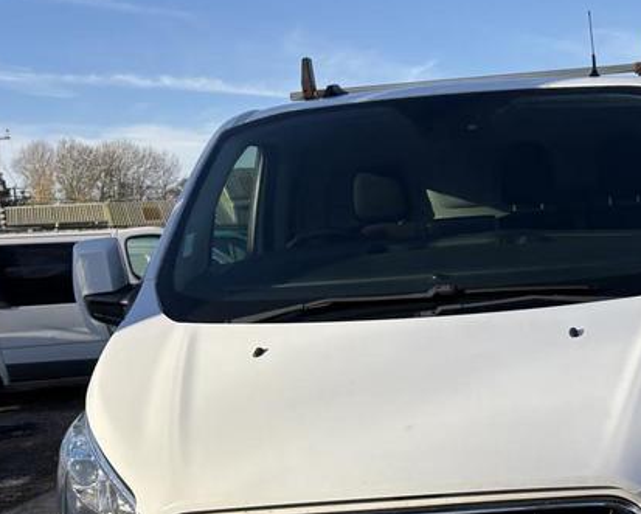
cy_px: 401
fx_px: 1044
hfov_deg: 32.7
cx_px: 557
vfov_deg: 27.2
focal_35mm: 55
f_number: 1.6
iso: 50
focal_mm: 5.96
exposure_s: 1/2747
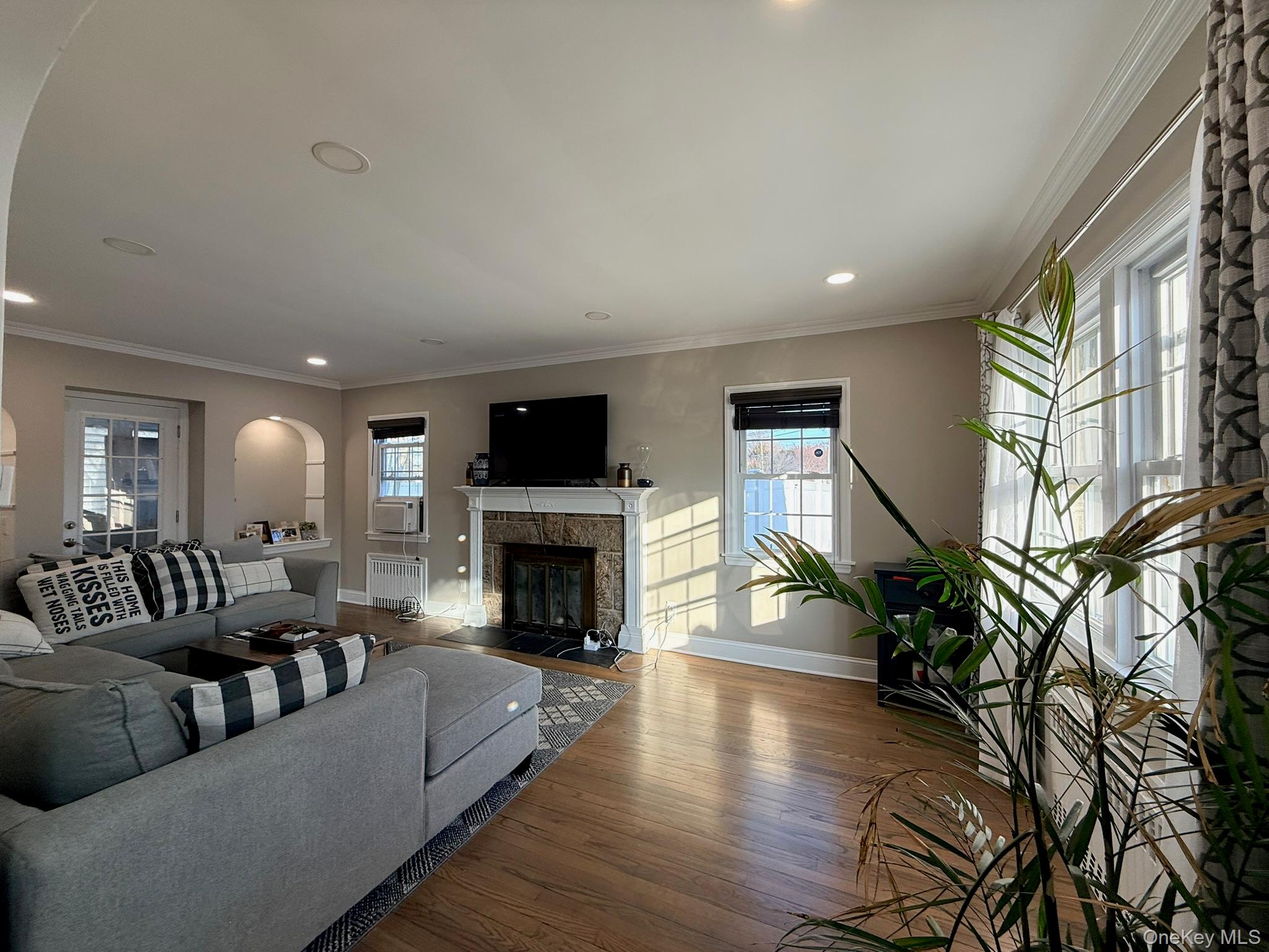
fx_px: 513
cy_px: 476
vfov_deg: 85.7
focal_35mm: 14
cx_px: 634
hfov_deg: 102.1
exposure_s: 1/120
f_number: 2.2
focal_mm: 2.22
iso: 64
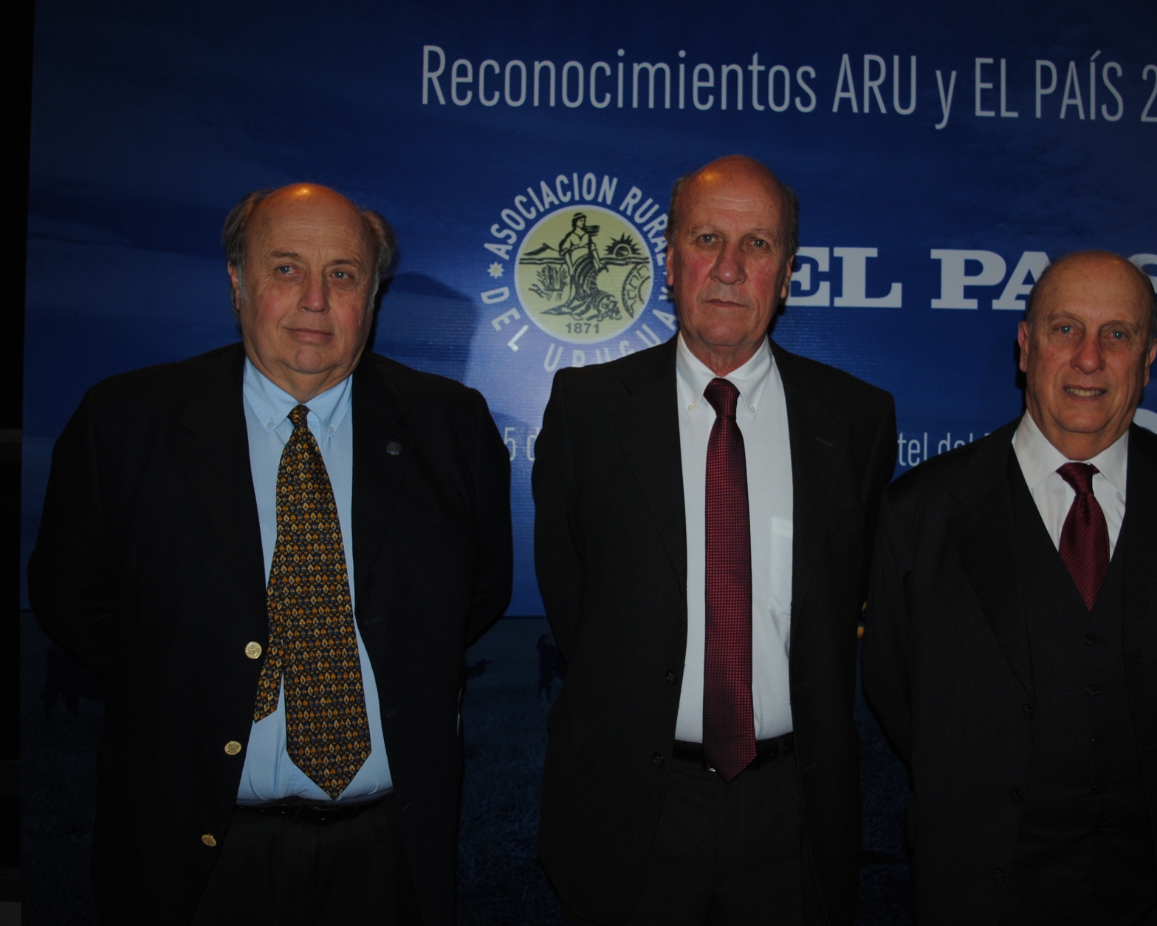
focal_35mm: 38
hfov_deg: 47.8
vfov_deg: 39.1
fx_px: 1301
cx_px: 654
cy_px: 465
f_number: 3.8
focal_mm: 22
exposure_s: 1/60
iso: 200
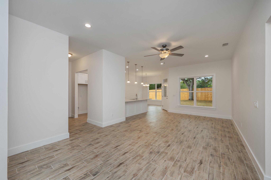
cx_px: 136
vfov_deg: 81.1
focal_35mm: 14
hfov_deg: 104.3
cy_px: 90
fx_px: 105
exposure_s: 1/50
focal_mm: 14
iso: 320
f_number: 9
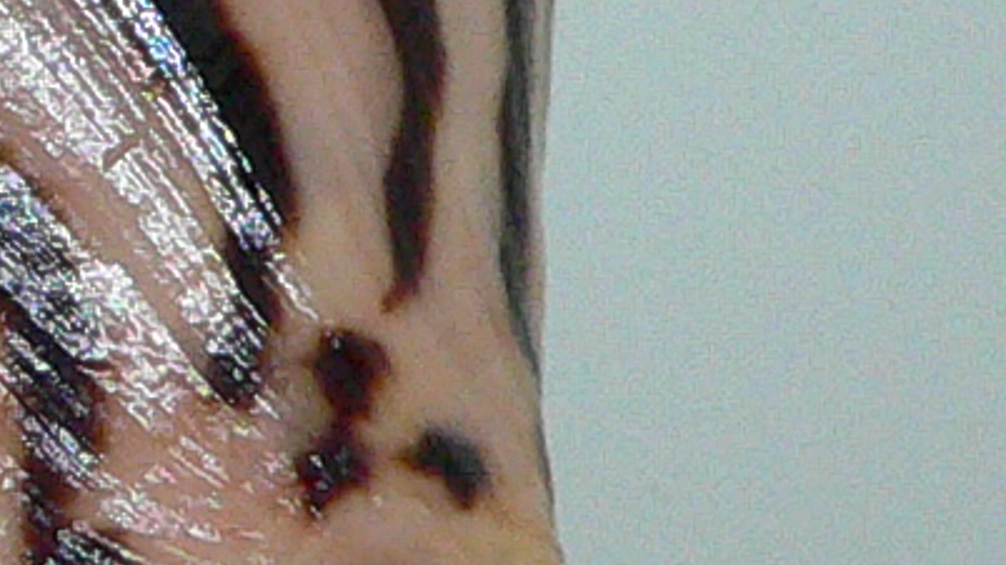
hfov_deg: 10.9
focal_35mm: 191
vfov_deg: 6.3
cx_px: -390
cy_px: -242
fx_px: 5094
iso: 200
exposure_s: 1/50
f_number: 2.8
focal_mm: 4.6
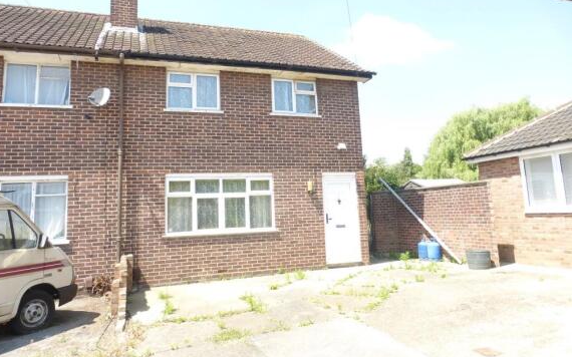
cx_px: 280
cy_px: 145
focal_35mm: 26
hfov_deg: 70.4
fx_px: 405
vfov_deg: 47.3
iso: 100
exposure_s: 1/320
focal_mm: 4.3
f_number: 3.3
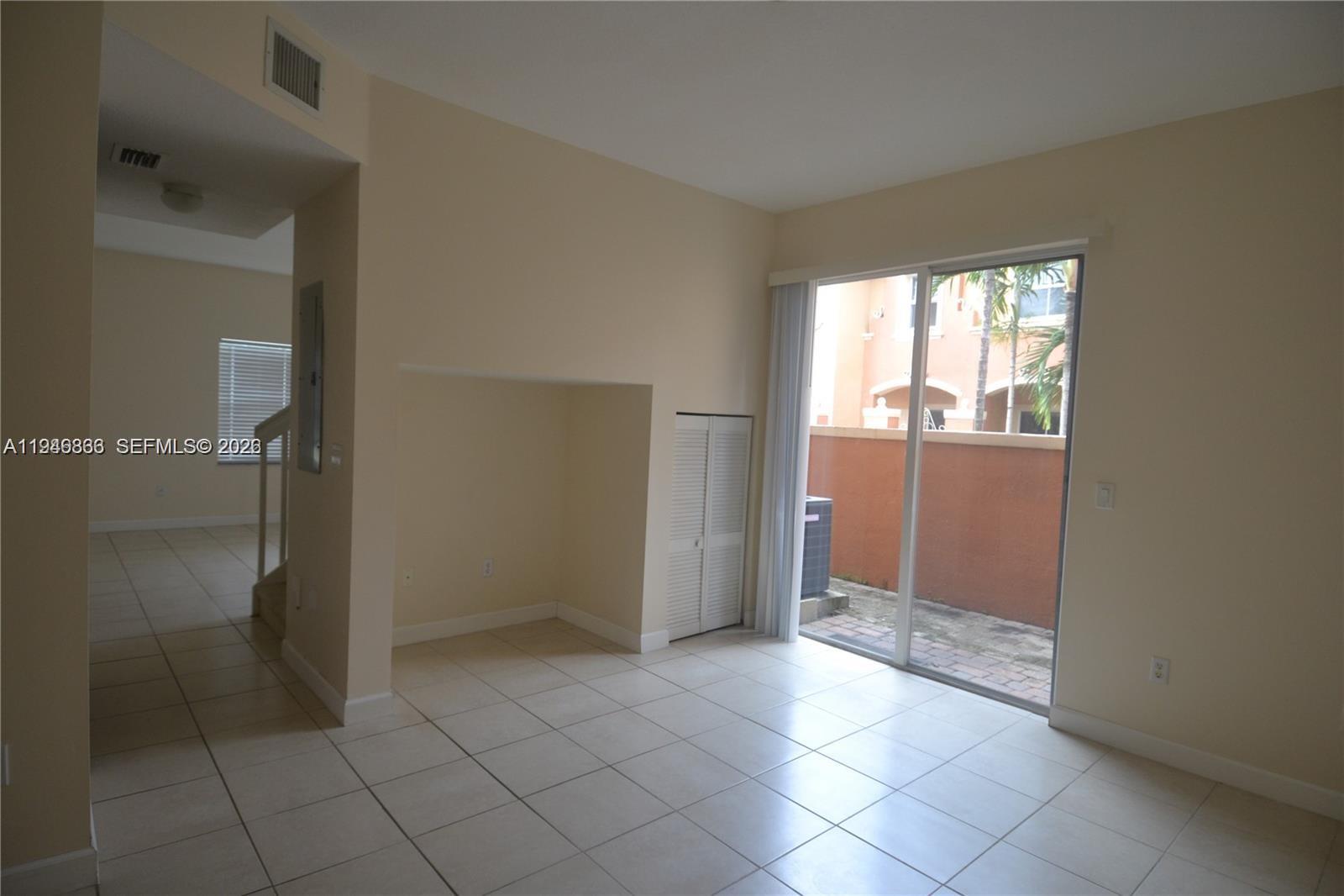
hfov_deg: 90.0
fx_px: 672
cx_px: 672
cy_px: 448
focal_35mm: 18
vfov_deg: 67.4
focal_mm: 12
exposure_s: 1/100
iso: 400
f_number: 4.5
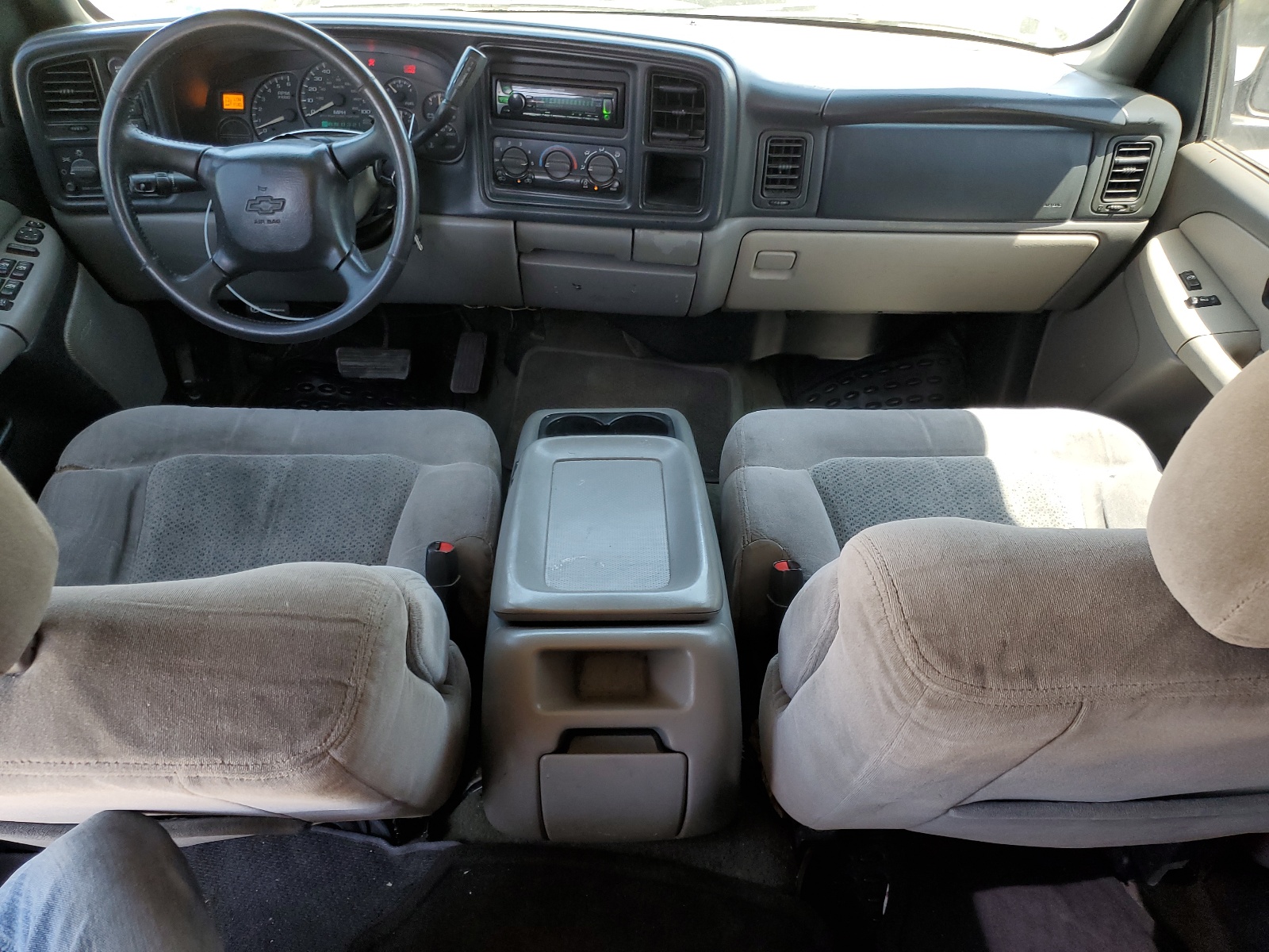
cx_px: 634
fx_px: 953
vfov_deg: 53.1
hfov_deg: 67.3
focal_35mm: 26
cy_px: 476
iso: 64
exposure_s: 1/120
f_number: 1.5
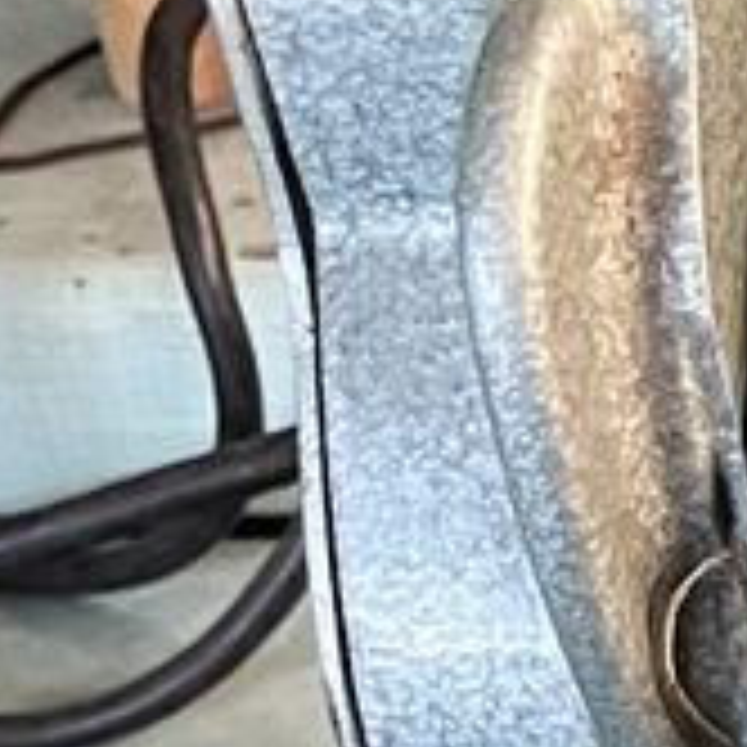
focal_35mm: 208
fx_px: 5078
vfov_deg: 8.1
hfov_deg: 7.0
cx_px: 2673
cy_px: 1343
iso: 320
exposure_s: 1/50
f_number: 1.6
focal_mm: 5.1
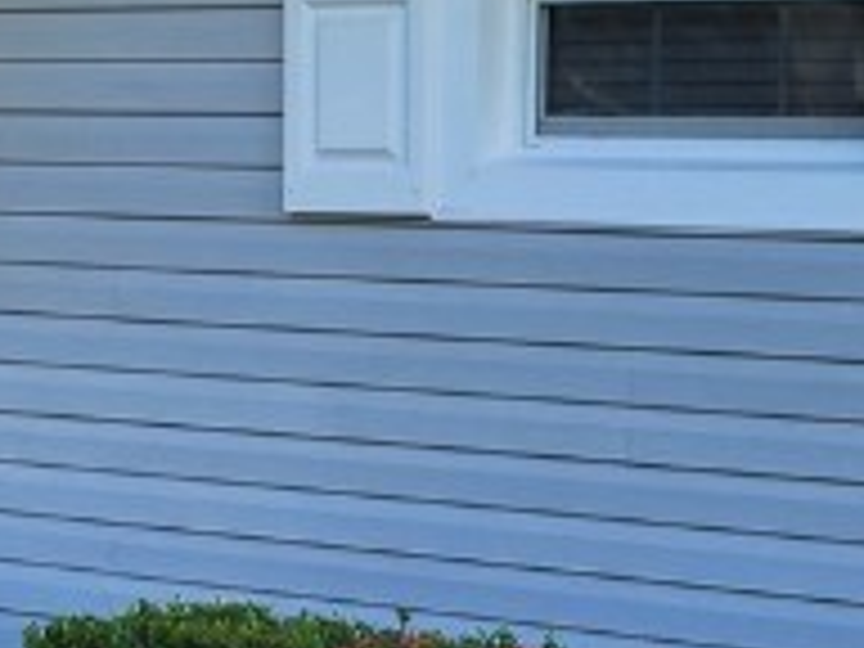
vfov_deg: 11.6
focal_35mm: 128
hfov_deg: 15.4
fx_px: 3195
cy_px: 225
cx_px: 310
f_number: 1.8
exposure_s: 1/970
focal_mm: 5
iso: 50
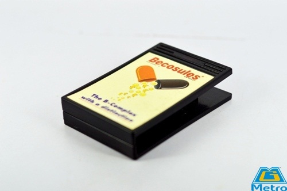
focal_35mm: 75
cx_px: 144
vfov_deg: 18.1
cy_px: 96
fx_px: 597
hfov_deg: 27.0
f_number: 3.2
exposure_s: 1/200
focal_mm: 50
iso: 100
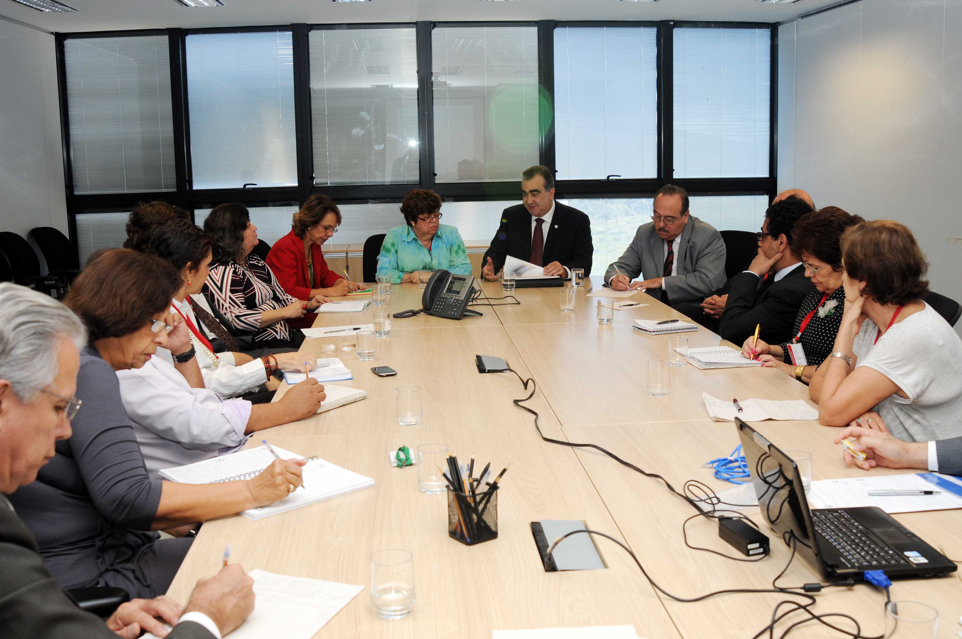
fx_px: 961
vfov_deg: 36.8
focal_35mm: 36
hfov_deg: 53.2
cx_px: 481
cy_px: 320
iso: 320
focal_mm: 24
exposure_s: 1/60
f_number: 5.6
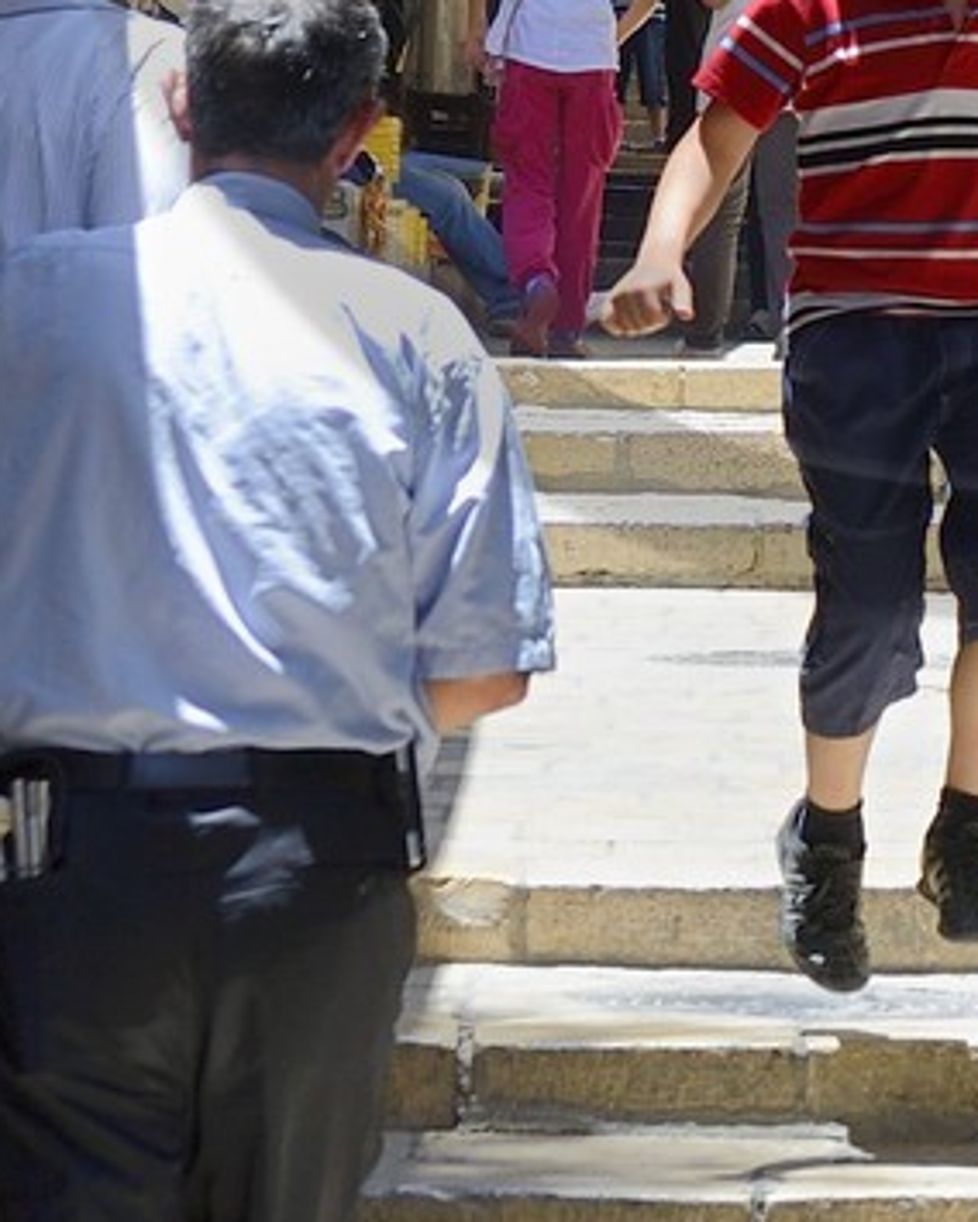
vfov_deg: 8.0
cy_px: -454
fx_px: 8575
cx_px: 1043
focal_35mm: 237
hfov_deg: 6.5
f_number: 5
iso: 200
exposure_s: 1/320
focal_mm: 56
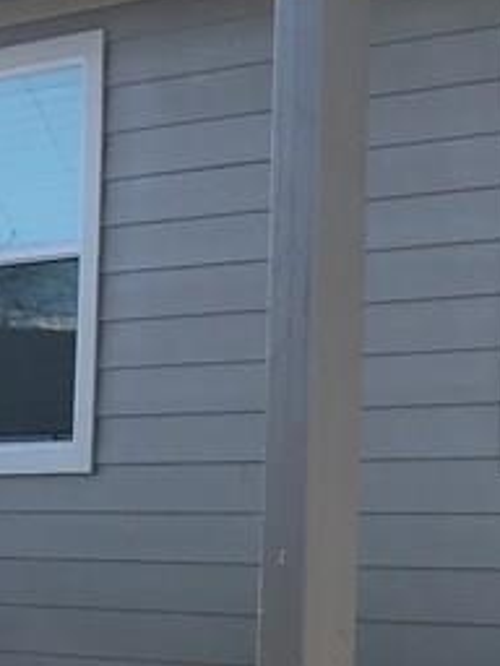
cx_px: 807
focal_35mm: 112
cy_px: 338
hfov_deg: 12.4
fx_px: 2157
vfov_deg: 17.6
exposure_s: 1/1597
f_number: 1.8
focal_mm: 3.99
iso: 20
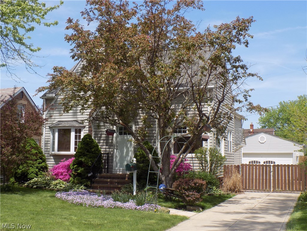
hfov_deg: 41.2
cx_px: 154
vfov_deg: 31.5
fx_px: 408
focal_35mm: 46
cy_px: 116
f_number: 3.7
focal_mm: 8.1
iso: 80
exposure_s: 1/640
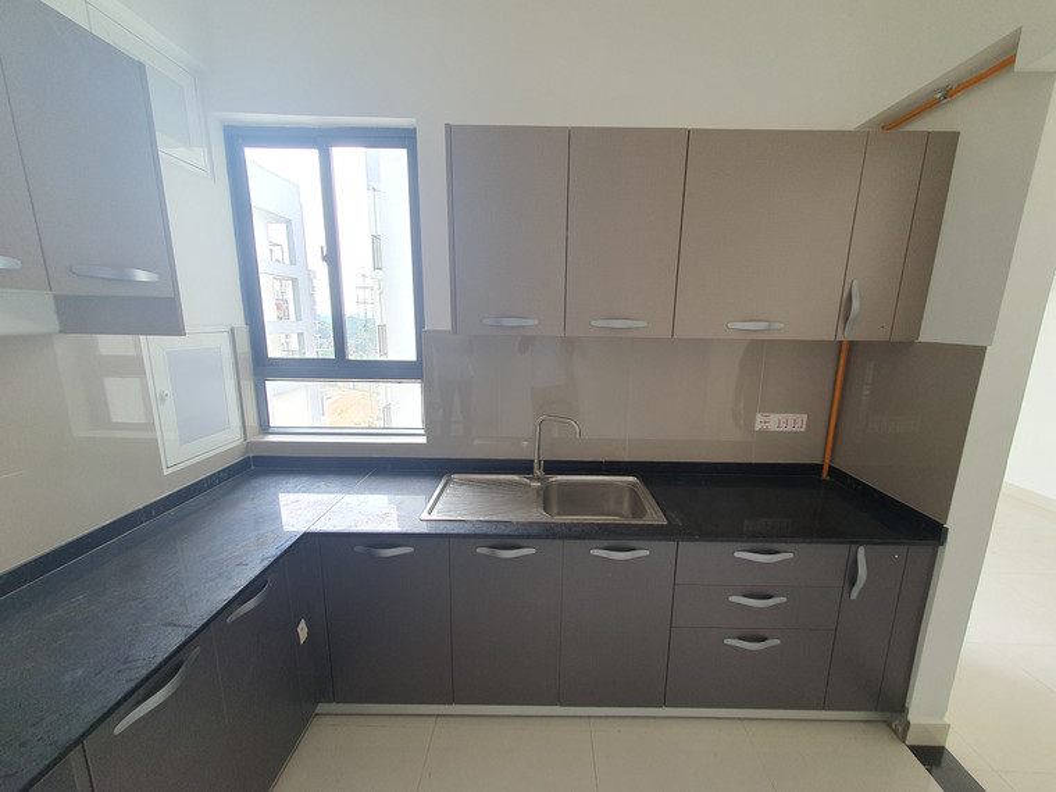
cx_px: 528
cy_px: 396
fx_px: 397
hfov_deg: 106.2
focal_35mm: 13
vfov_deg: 89.9
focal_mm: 1.8
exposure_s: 1/60
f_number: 2.2
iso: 50
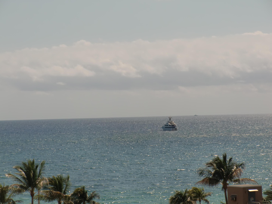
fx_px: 1139
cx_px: 136
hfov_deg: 13.6
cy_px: 102
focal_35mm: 145
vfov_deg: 10.2
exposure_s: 1/200
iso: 64
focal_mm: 25.9
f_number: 12.6
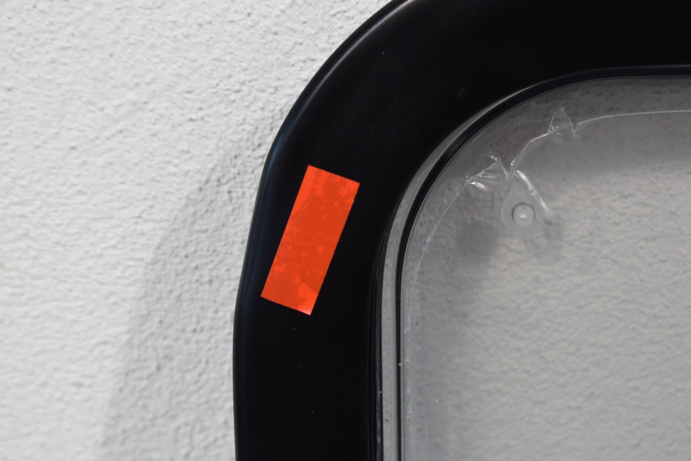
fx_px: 1584
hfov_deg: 24.6
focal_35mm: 82
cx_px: 346
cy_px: 230
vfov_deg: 16.6
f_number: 5.6
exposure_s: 1/60
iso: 450
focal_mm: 55
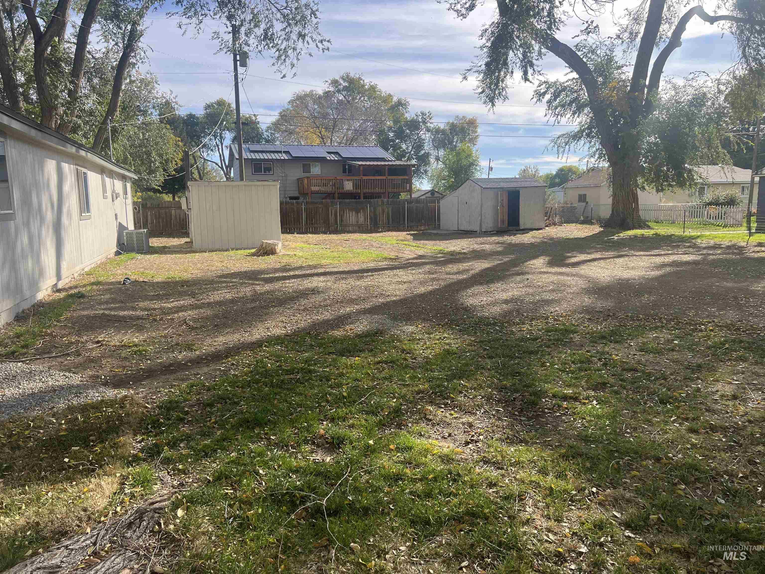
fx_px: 575
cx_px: 382
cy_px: 287
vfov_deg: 53.1
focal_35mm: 26
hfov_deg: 67.3
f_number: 1.5
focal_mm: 5.7
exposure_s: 1/2008
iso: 50
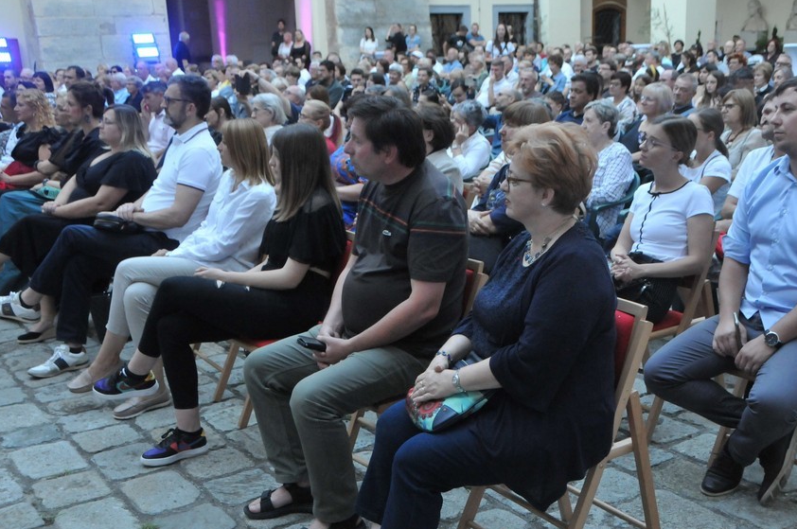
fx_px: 929
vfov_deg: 31.8
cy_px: 304
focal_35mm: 42
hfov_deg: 46.3
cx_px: 458
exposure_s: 1/125
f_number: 5.6
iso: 1600
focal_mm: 22
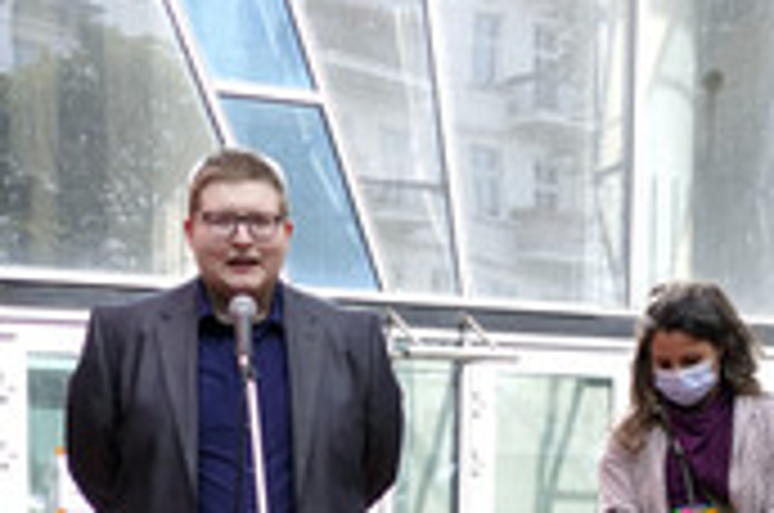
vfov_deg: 19.8
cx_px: 457
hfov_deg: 31.9
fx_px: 1352
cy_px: 666
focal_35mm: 63
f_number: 1.8
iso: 80
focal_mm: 9.4
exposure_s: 1/640
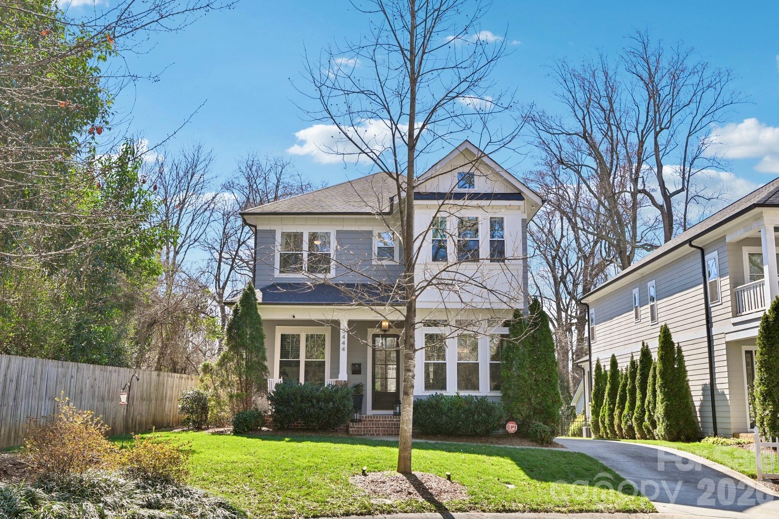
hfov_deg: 53.1
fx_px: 779
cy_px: 260
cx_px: 390
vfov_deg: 36.9
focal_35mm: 36
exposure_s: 1/125
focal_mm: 24
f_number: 8
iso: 64
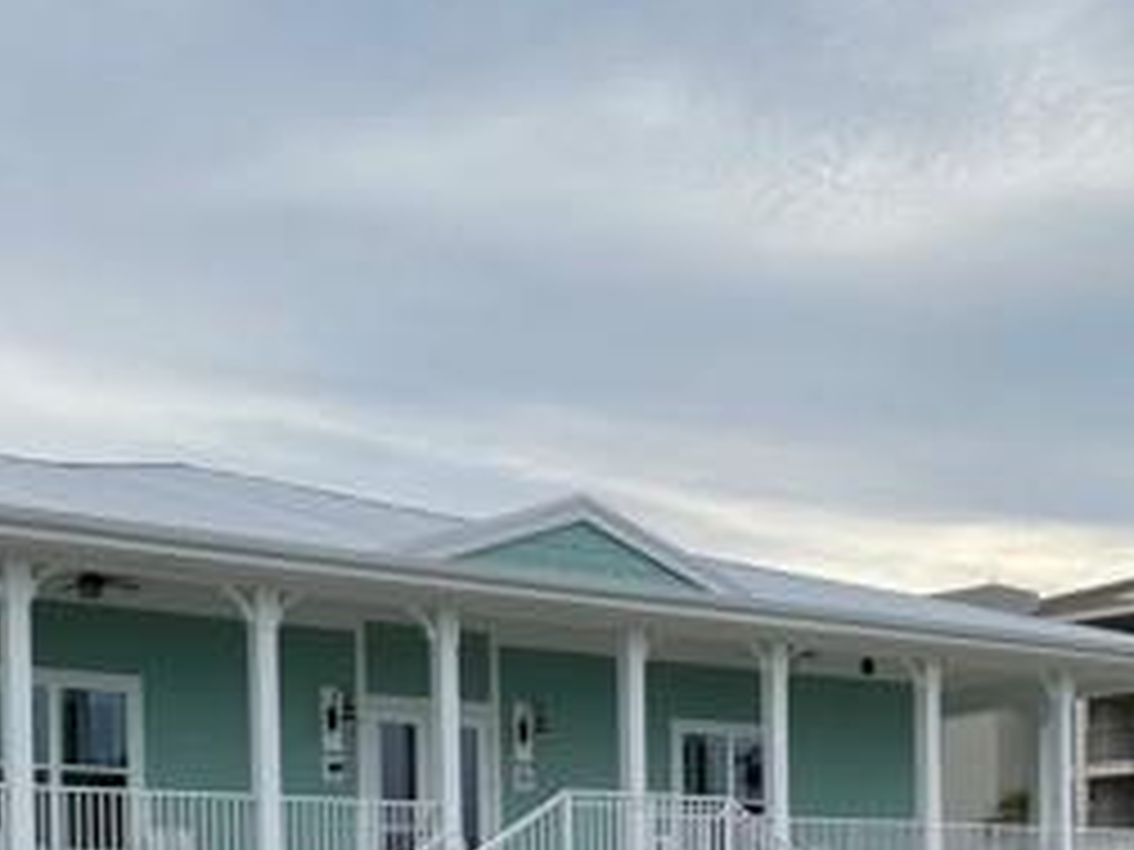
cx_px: 500
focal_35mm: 66
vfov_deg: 20.6
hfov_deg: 29.4
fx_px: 2162
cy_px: 1052
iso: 32
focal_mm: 4.2
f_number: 1.6
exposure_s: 1/2212
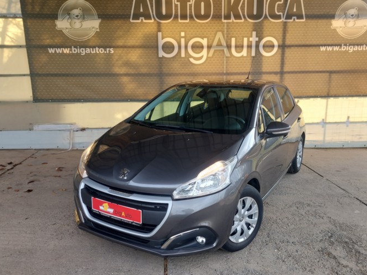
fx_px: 318
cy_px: 152
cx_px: 190
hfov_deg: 60.0
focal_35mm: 30
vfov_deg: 46.7
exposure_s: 1/131
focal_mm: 5.23
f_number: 1.8
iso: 40
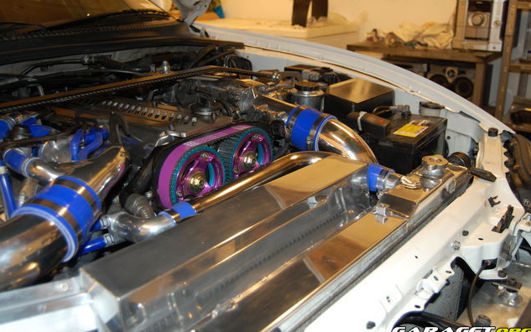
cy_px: 161
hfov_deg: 54.6
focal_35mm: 36
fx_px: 514
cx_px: 267
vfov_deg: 35.8
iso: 400
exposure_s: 1/60
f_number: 3.8
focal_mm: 23
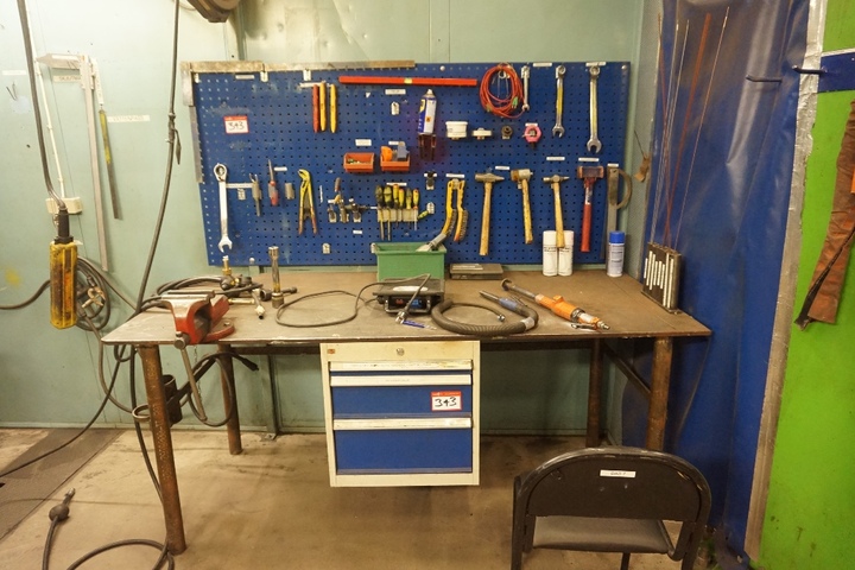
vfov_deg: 53.1
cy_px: 285
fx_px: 570
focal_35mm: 24
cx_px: 428
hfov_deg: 73.7
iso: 3200
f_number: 3.5
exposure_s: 1/60
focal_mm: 16
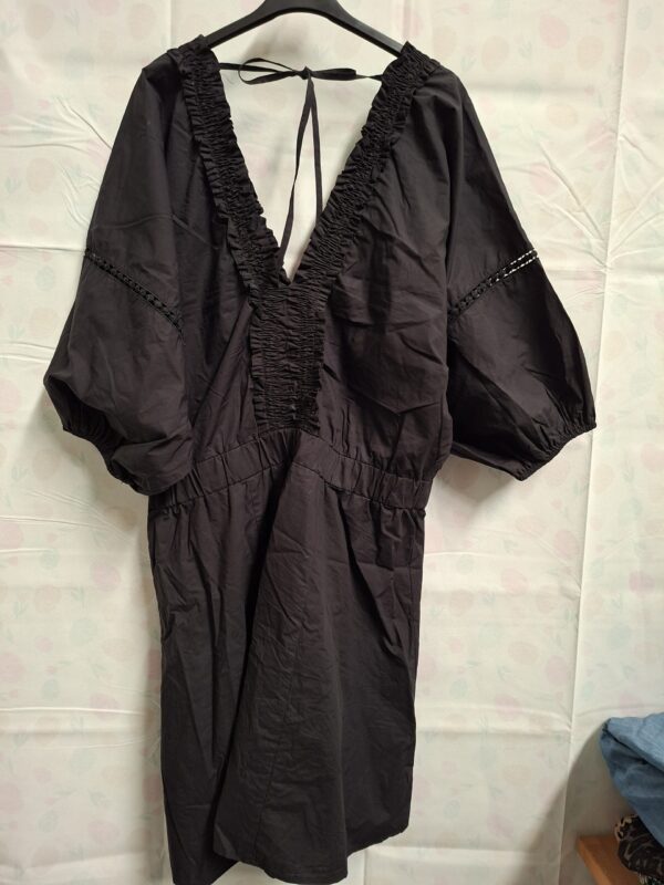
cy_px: 442
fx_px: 588
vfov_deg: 73.9
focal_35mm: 23
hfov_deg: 58.9
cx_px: 332
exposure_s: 1/50
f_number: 1.8
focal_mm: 5.54
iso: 320
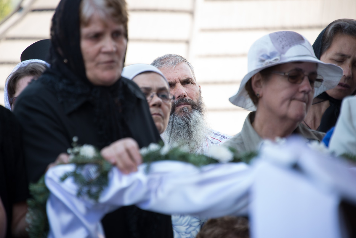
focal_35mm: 300
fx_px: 2968
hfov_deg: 6.9
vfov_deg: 4.6
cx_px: 178
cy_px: 119
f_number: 6.3
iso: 250
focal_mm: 300
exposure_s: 1/60
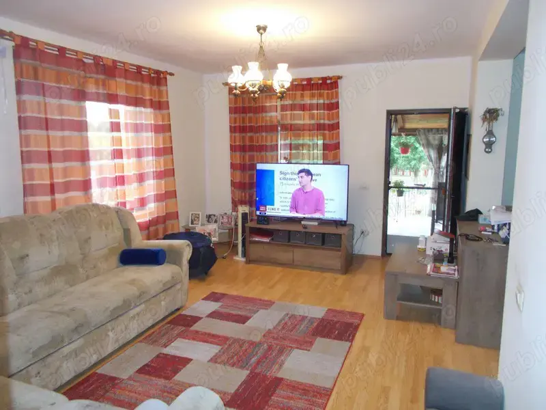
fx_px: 410
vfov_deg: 53.1
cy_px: 205
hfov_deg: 67.3
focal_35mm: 26
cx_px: 273
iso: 320
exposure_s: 1/25
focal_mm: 4.6
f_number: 3.2
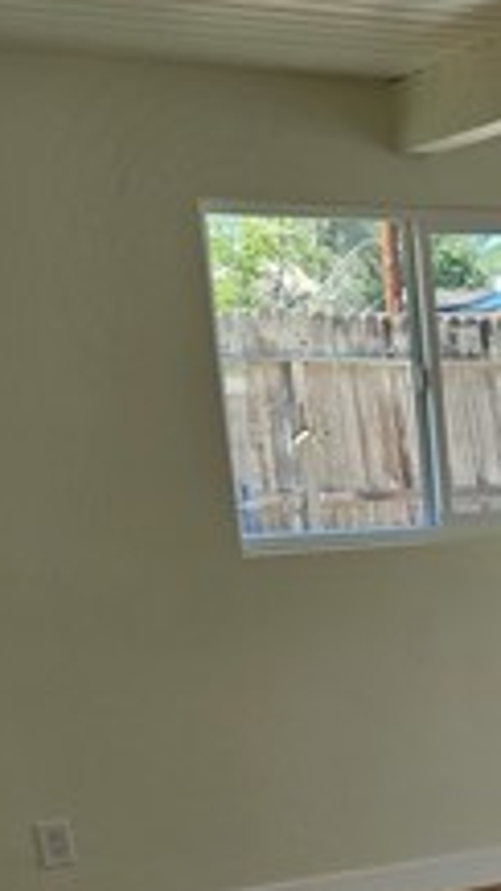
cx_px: 899
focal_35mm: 74
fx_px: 1748
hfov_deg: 14.4
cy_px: 854
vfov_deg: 27.2
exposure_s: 1/167
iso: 25
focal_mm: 5.4
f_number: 1.8
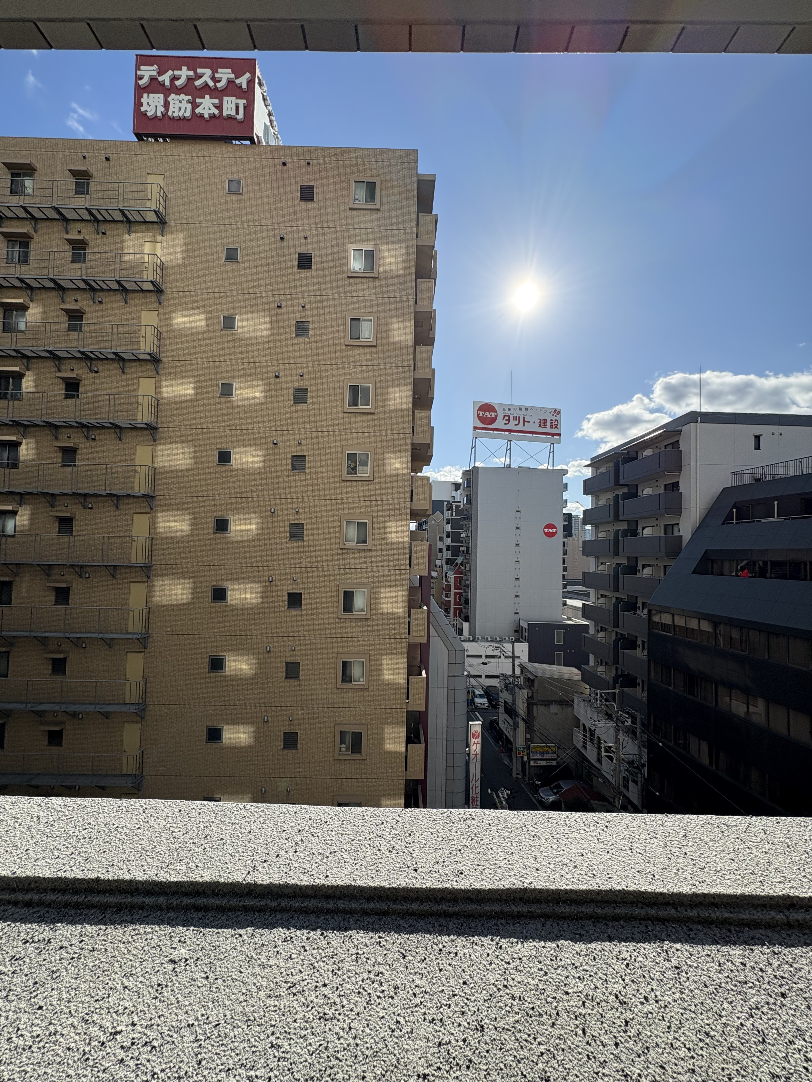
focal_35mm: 14
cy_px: 541
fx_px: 438
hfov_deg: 85.7
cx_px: 406
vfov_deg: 102.1
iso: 50
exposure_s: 1/2083
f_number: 2.2
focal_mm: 2.22
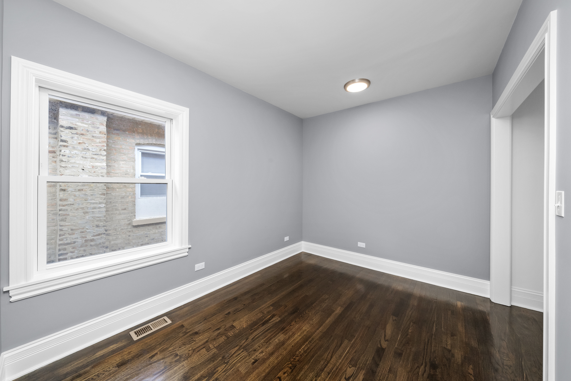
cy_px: 190
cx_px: 286
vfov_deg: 90.1
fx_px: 190
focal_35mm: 12
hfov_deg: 112.6
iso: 640
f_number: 10
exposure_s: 1/10
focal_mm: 12
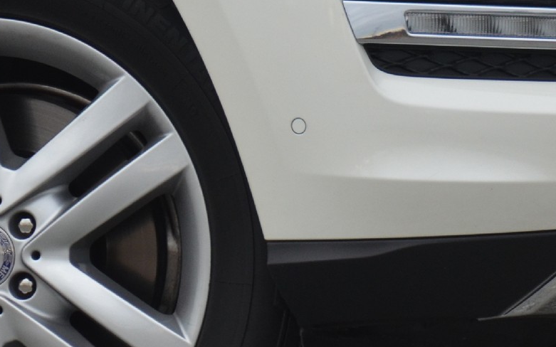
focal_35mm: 977
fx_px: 14803
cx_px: 472
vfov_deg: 1.3
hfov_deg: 2.2
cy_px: 2
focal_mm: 200
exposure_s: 1/1000
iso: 560
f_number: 5.6
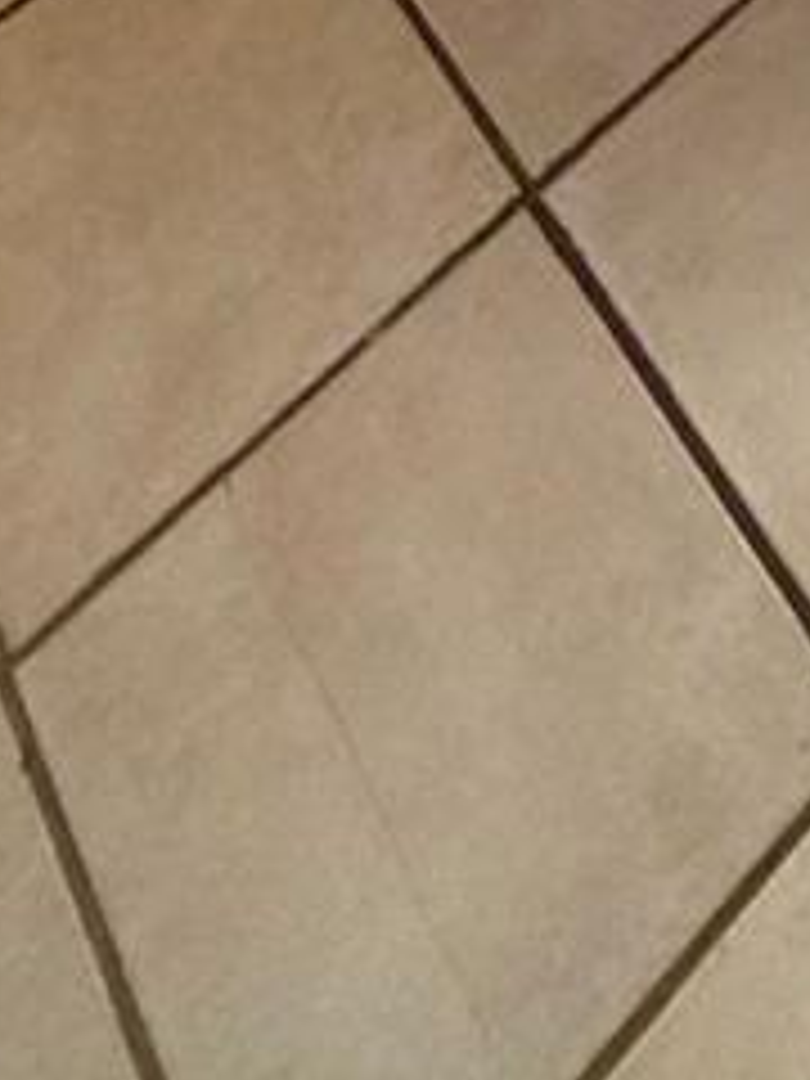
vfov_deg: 15.2
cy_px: -1508
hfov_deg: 20.1
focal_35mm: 70
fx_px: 2184
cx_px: 873
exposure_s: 1/120
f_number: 2.2
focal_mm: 2.22
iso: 250
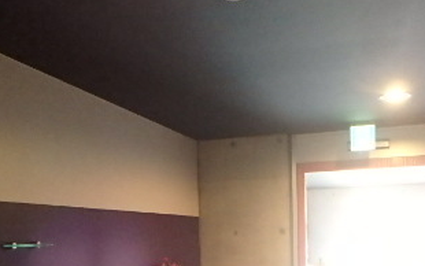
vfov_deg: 25.9
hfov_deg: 43.4
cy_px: 292
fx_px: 533
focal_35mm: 46
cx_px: 237
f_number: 3.5
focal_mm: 3.7
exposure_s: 1/25
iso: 1250
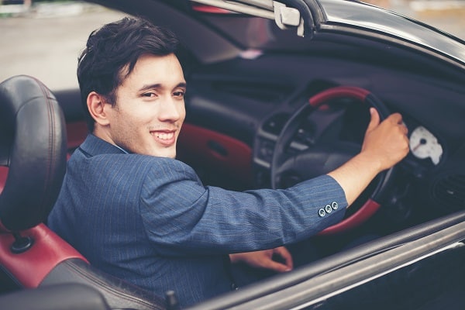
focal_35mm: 50
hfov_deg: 39.6
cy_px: 155
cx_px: 232
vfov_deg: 27.0
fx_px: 646
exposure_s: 1/1000
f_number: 2.2
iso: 400
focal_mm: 50
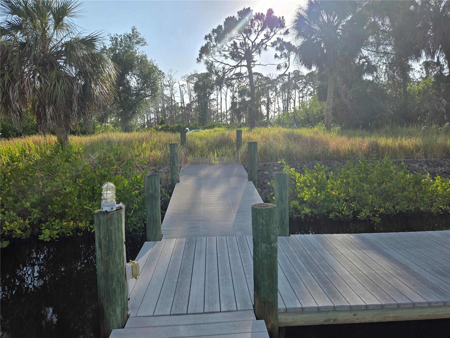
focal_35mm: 23
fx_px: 299
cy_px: 169
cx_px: 225
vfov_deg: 58.9
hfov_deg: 73.9
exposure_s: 1/3109
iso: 25
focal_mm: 5.4
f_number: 1.8
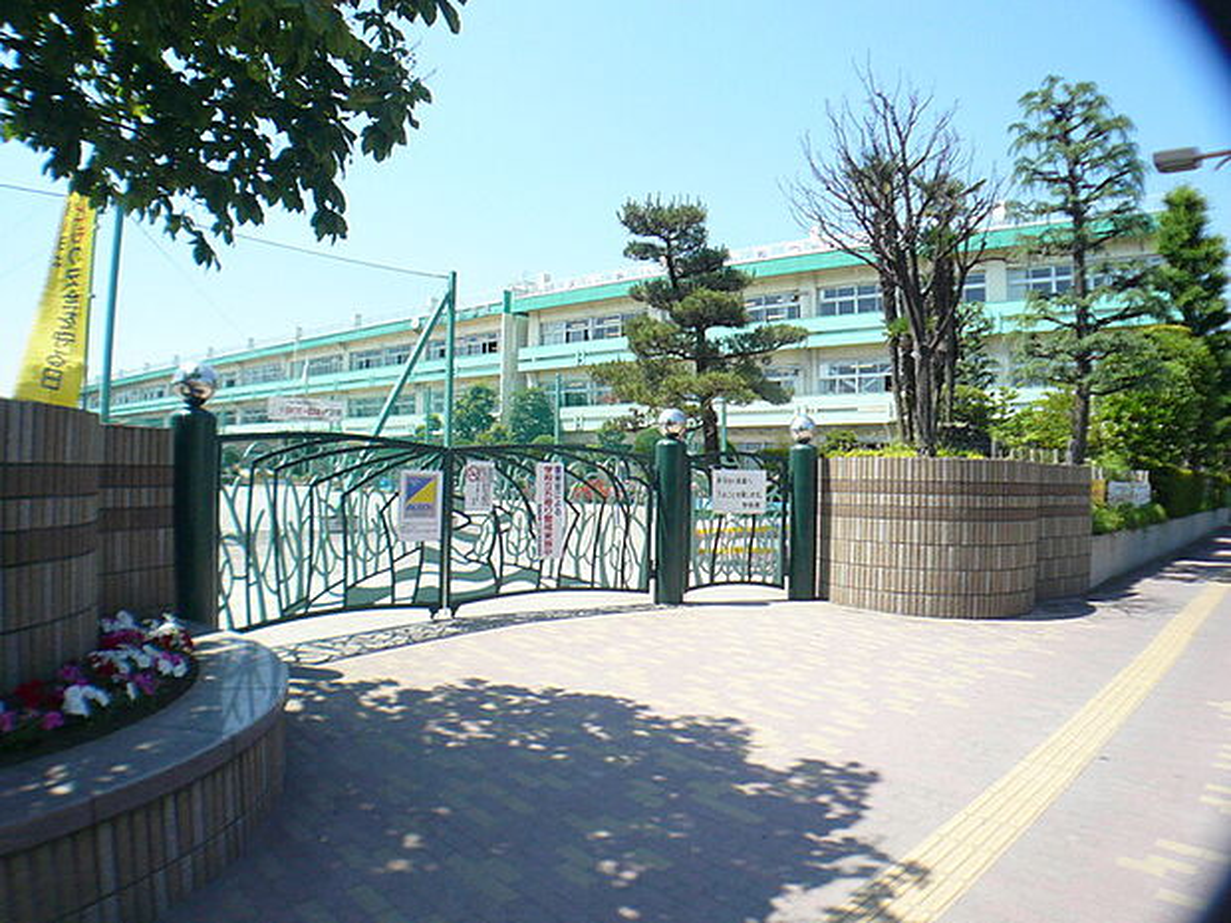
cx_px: 616
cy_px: 462
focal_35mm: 35
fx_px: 1245
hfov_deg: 52.6
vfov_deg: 40.7
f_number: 2.8
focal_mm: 4.6
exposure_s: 1/800
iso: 100
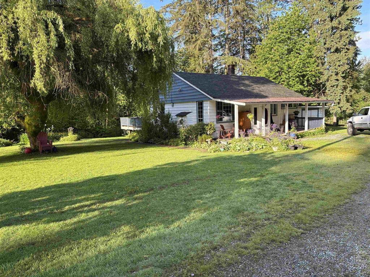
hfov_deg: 67.3
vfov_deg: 53.1
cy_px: 138
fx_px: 278
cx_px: 185
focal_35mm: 26
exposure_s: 1/486
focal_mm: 5.96
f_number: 1.6
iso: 50
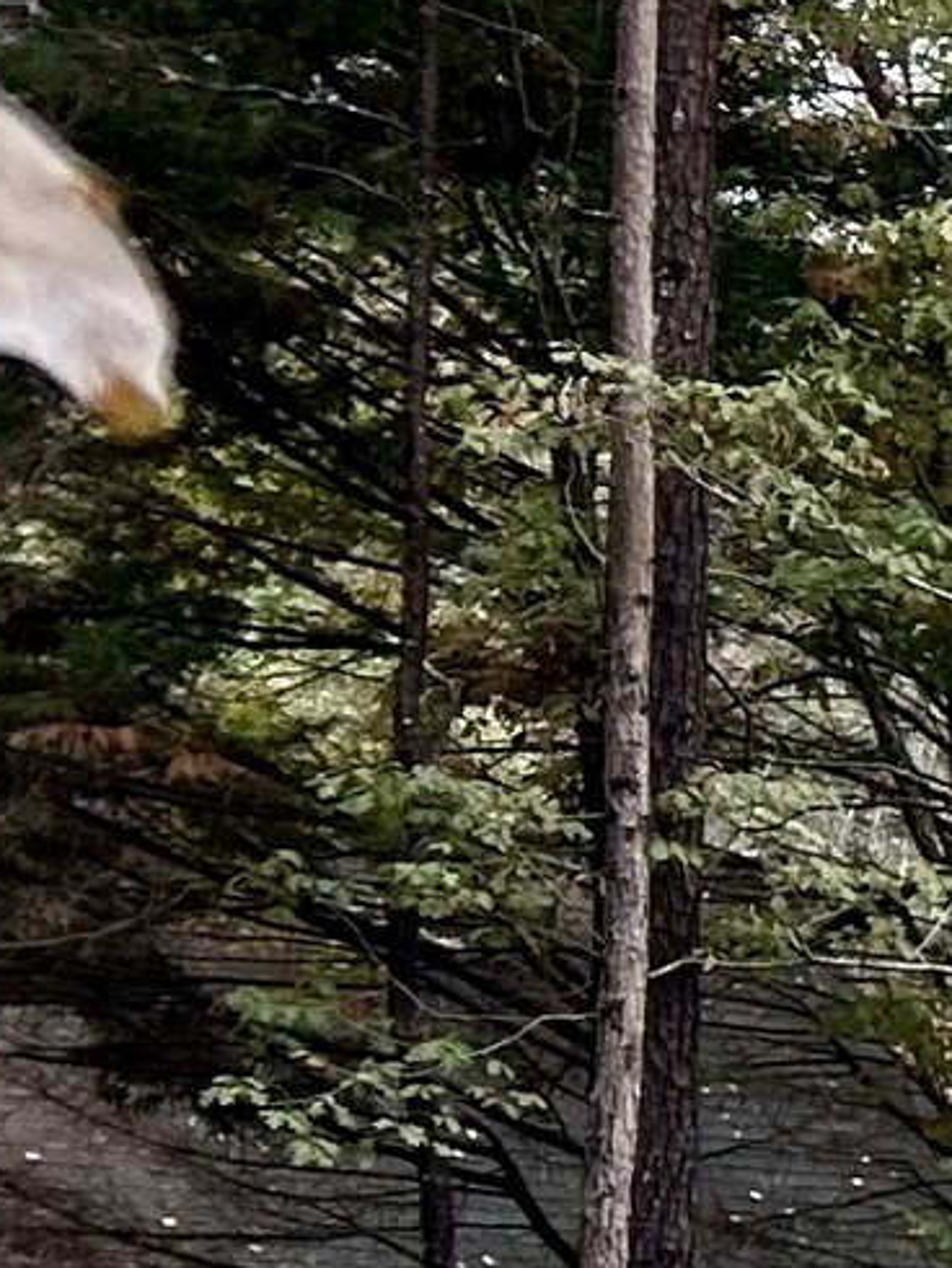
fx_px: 5972
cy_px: 1436
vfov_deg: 11.9
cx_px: 3730
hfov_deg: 7.0
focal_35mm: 163
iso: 50
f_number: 1.5
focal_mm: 5.7
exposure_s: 1/466
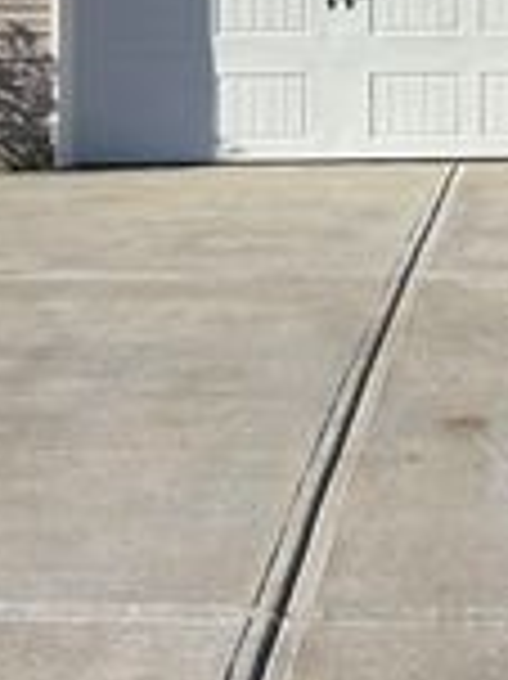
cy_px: -11
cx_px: 584
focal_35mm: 115
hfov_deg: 12.6
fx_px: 2253
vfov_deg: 16.7
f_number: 1.6
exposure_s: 1/4065
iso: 50
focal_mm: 5.96
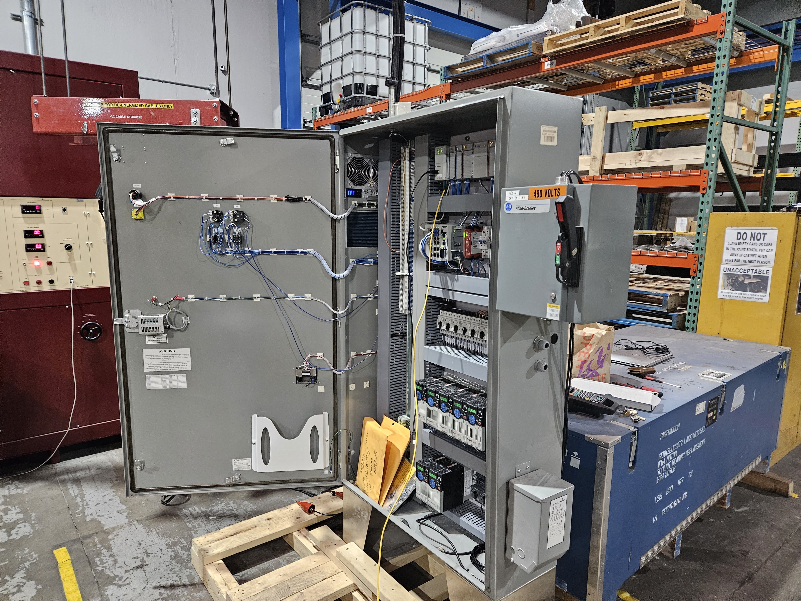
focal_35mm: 23
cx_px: 400
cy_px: 300
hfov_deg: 73.9
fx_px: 532
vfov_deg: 58.9
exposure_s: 1/120
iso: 1000
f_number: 1.8
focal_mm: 5.4
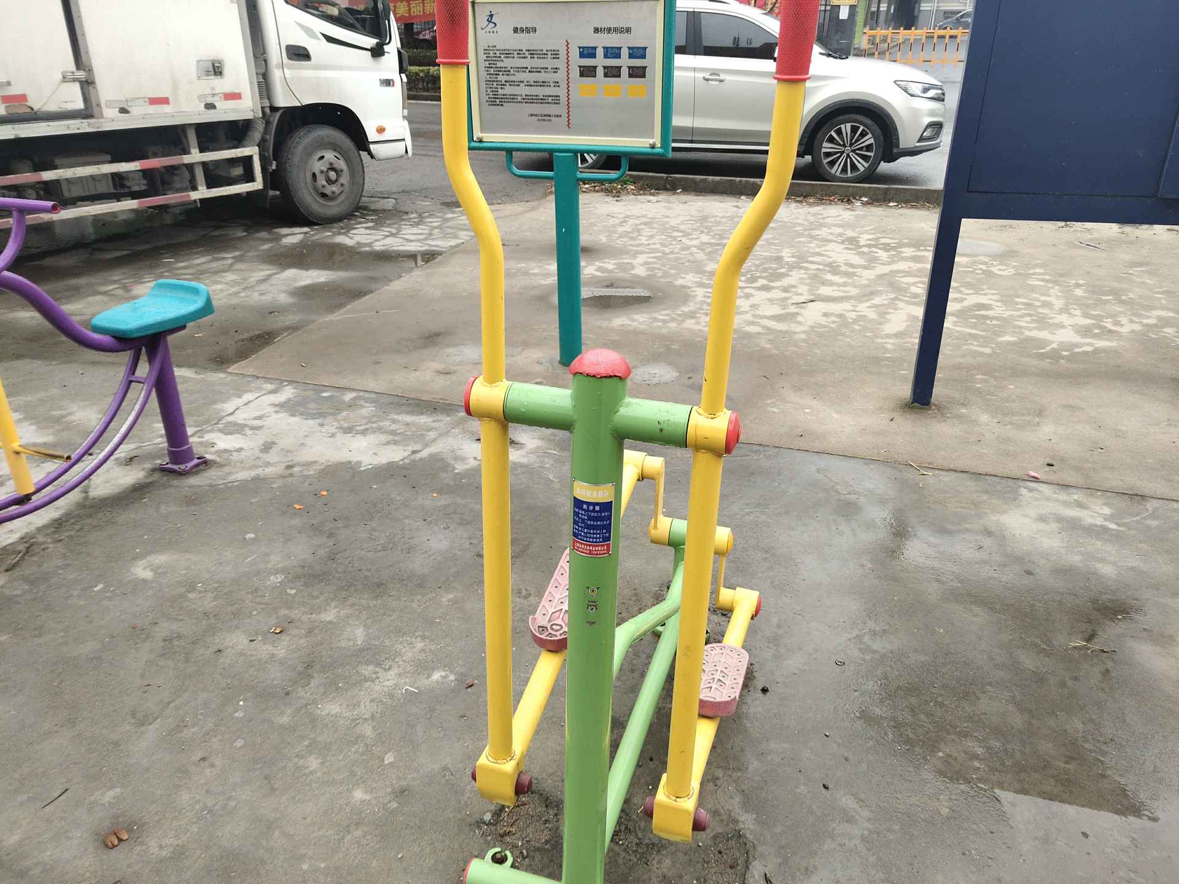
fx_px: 1022
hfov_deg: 60.0
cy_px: 442
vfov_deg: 46.8
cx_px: 590
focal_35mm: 30
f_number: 1.79
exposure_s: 1/100
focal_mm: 4.35
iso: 79
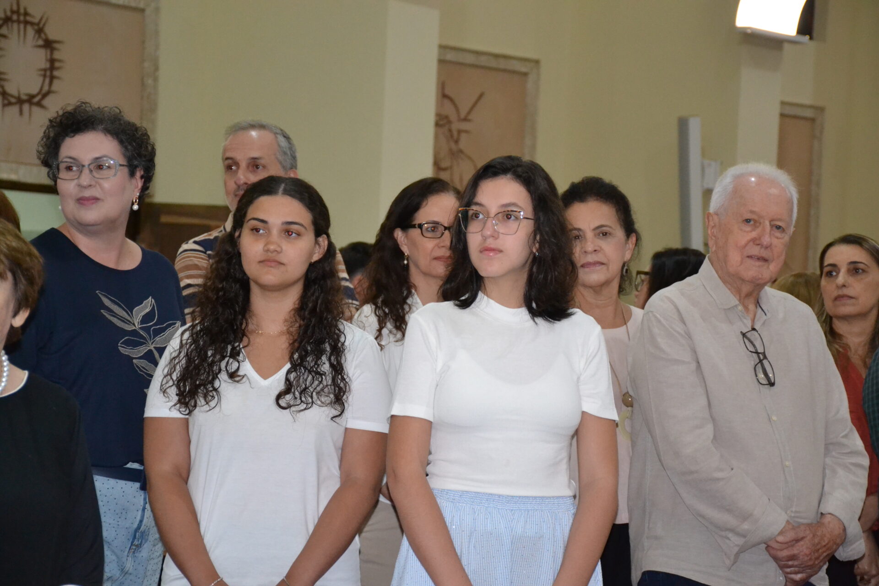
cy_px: 293
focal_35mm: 112
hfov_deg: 18.2
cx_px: 440
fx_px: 2747
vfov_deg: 12.2
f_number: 5
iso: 2800
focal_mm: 75
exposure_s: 1/60
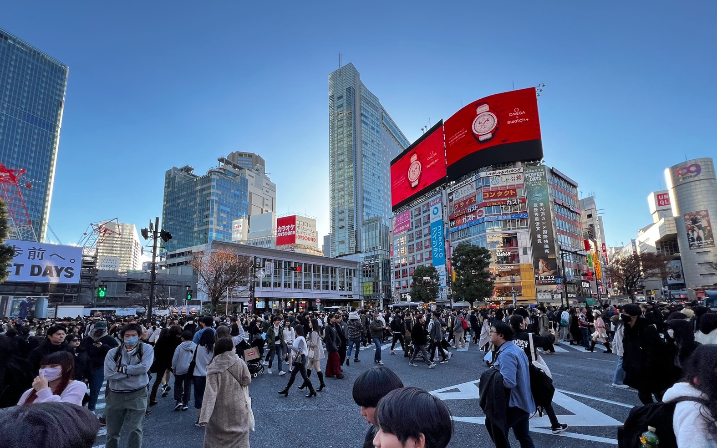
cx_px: 363
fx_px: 274
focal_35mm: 14
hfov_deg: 105.3
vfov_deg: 77.7
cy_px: 270
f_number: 1.8
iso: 64
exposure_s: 1/481
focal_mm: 1.57
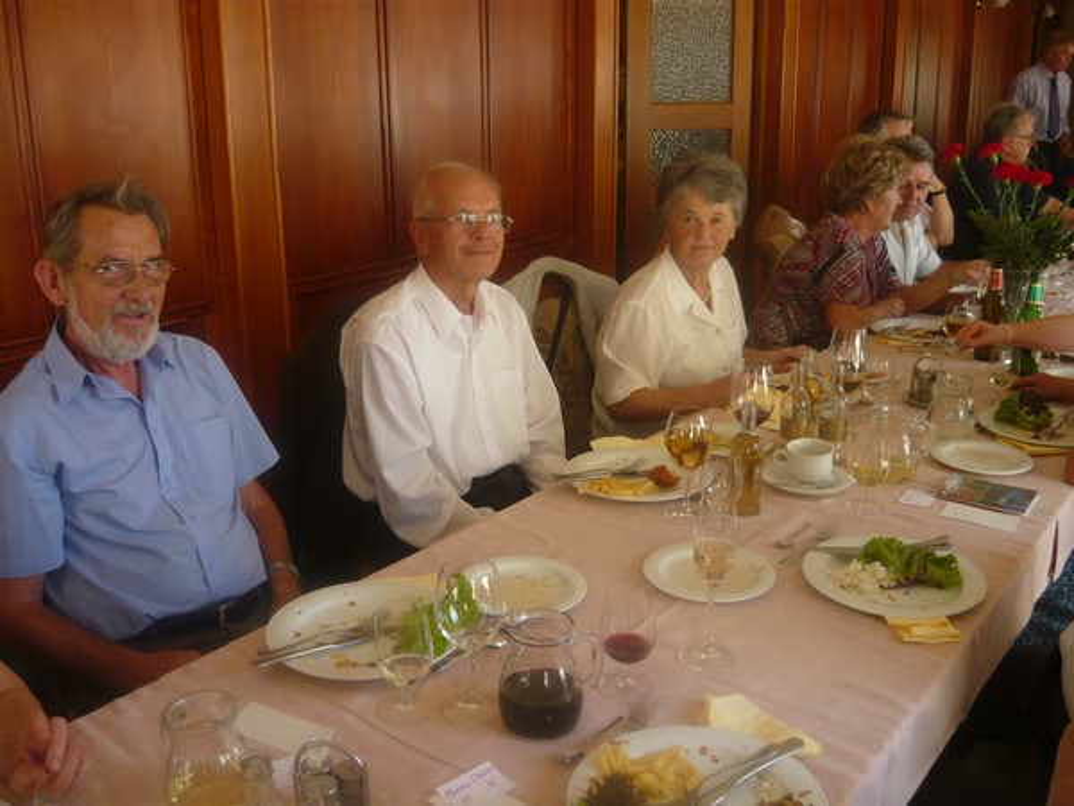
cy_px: 403
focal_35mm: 33
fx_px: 1024
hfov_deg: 55.4
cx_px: 537
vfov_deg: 42.9
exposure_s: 1/50
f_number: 2.8
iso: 100
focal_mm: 5.5
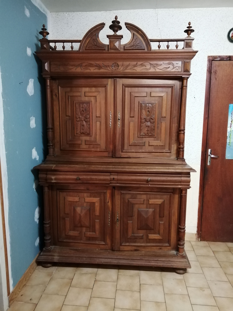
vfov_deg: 67.3
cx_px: 116
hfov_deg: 53.1
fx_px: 233
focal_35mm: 26
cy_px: 156
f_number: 1.8
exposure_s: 1/25
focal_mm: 3.46
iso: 500
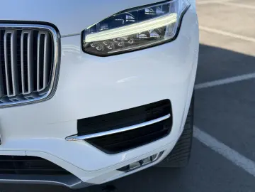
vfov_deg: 30.3
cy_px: 96
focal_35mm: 48
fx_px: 354
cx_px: 128
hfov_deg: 39.7
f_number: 1.78
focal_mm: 6.76
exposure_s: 1/2865
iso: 100
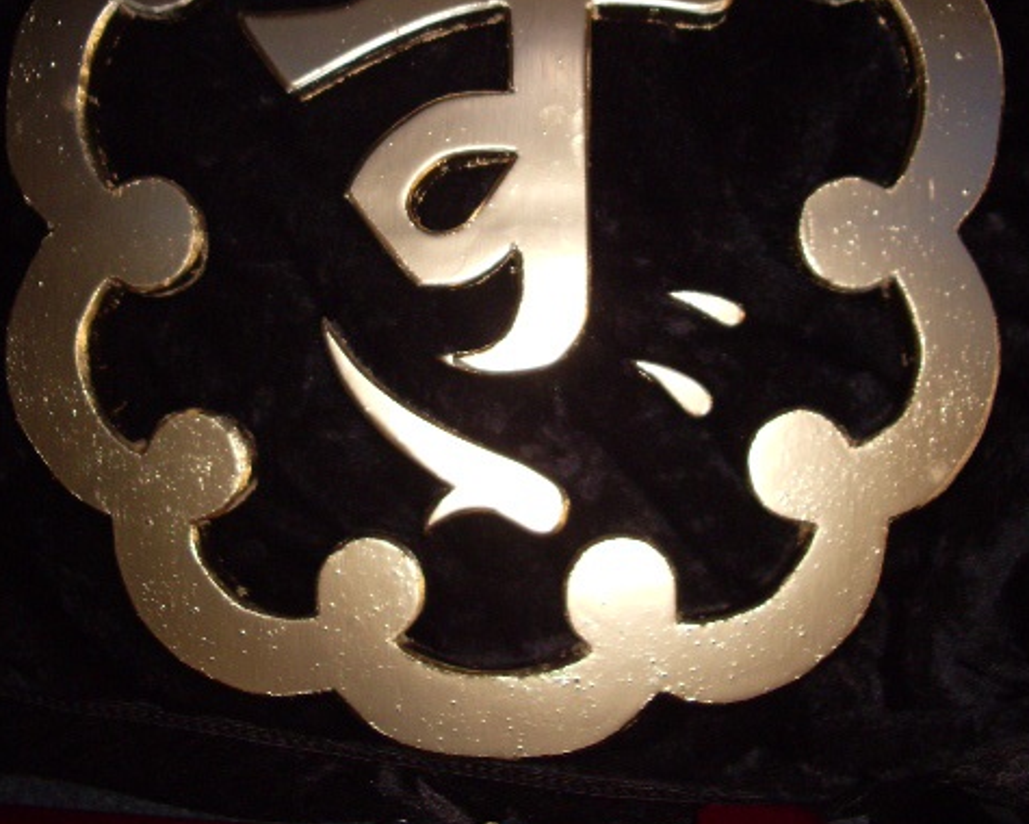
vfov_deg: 32.0
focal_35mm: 46
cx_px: 516
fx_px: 1401
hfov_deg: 40.3
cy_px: 189
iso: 160
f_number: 2.6
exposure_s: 1/40
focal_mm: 5.8
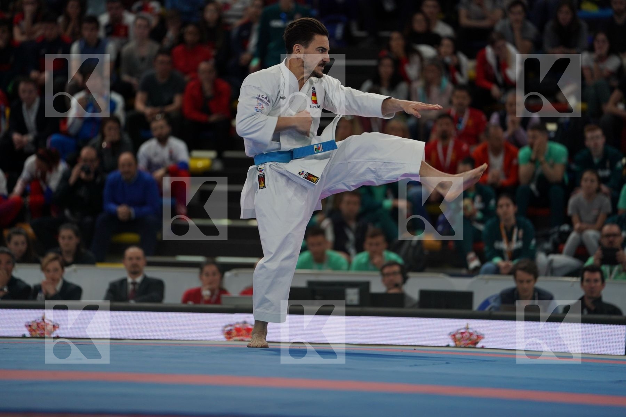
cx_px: 313
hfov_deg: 10.3
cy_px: 208
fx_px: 3478
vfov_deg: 6.9
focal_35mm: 200
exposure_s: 1/500
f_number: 2.8
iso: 500
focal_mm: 200
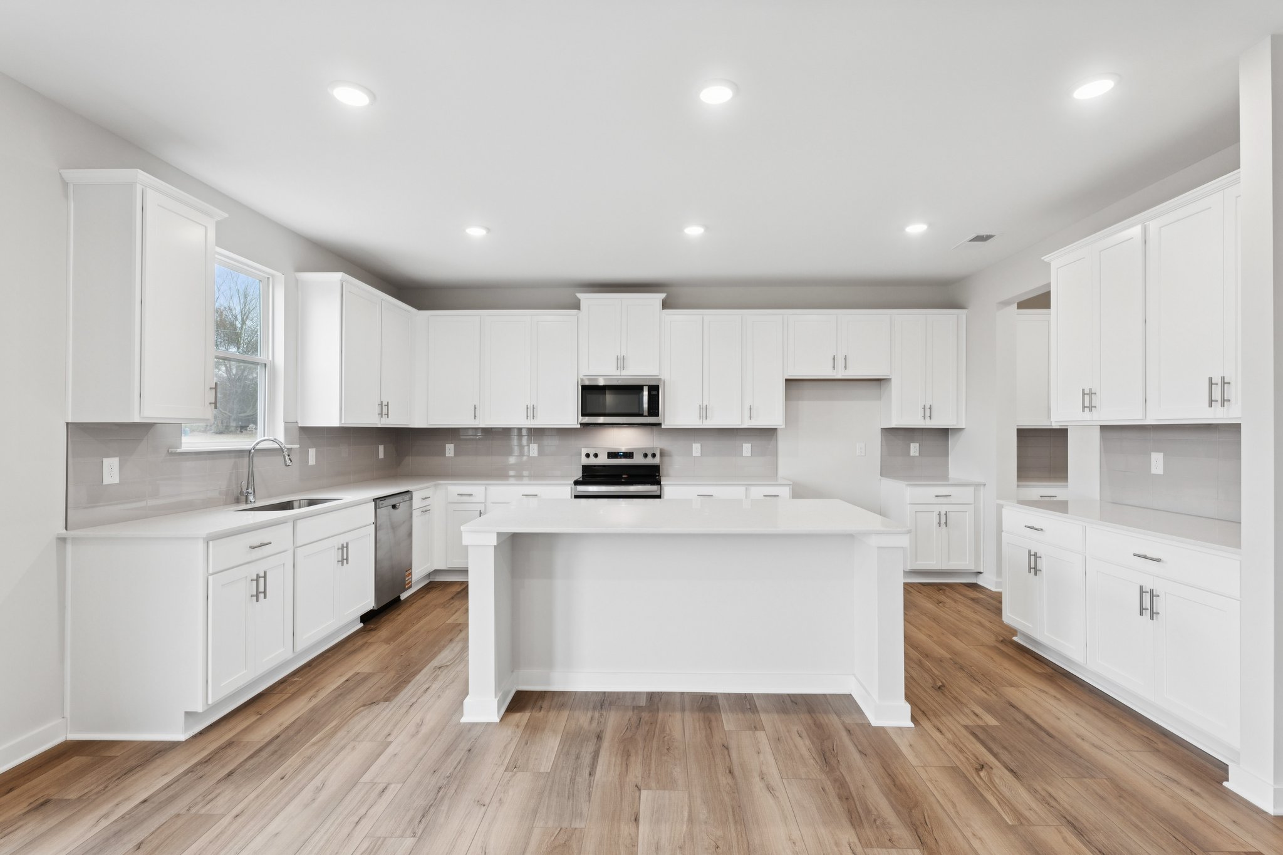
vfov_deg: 73.7
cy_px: 428
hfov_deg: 96.7
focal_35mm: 16
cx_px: 642
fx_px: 570
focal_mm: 16
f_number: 8
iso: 640
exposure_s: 1/40
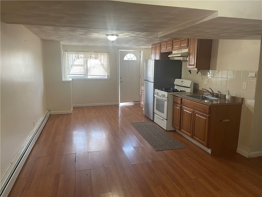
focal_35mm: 25
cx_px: 131
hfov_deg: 69.4
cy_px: 98
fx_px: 189
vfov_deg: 54.9
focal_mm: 5.1
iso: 125
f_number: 1.6
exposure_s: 1/60
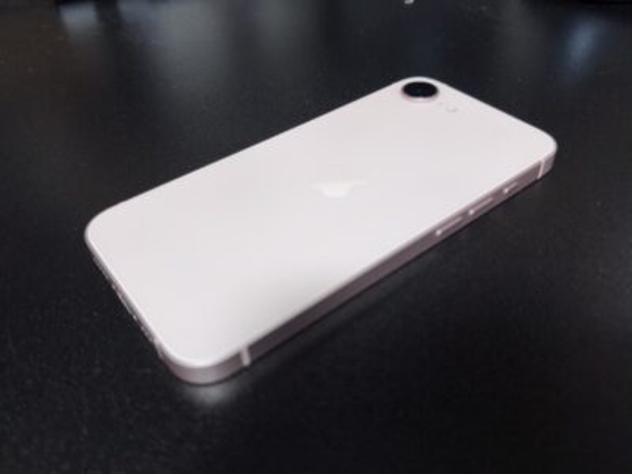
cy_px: 237
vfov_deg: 48.2
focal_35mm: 29
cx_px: 316
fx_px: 529
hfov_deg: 61.7
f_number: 1.6
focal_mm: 6.57
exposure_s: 1/55
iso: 500
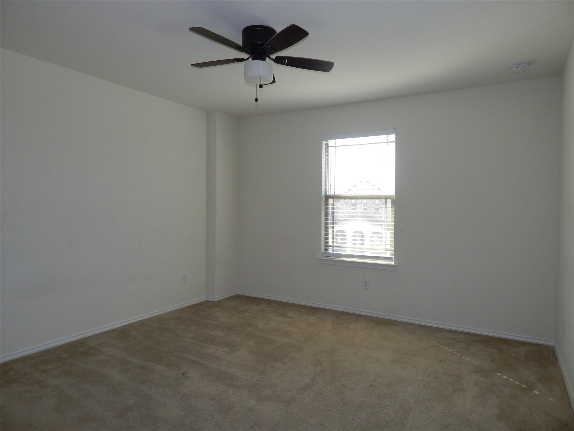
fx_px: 381
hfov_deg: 73.9
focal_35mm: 23
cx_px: 287
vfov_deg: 58.9
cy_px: 216
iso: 125
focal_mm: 4
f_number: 3
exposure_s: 1/100
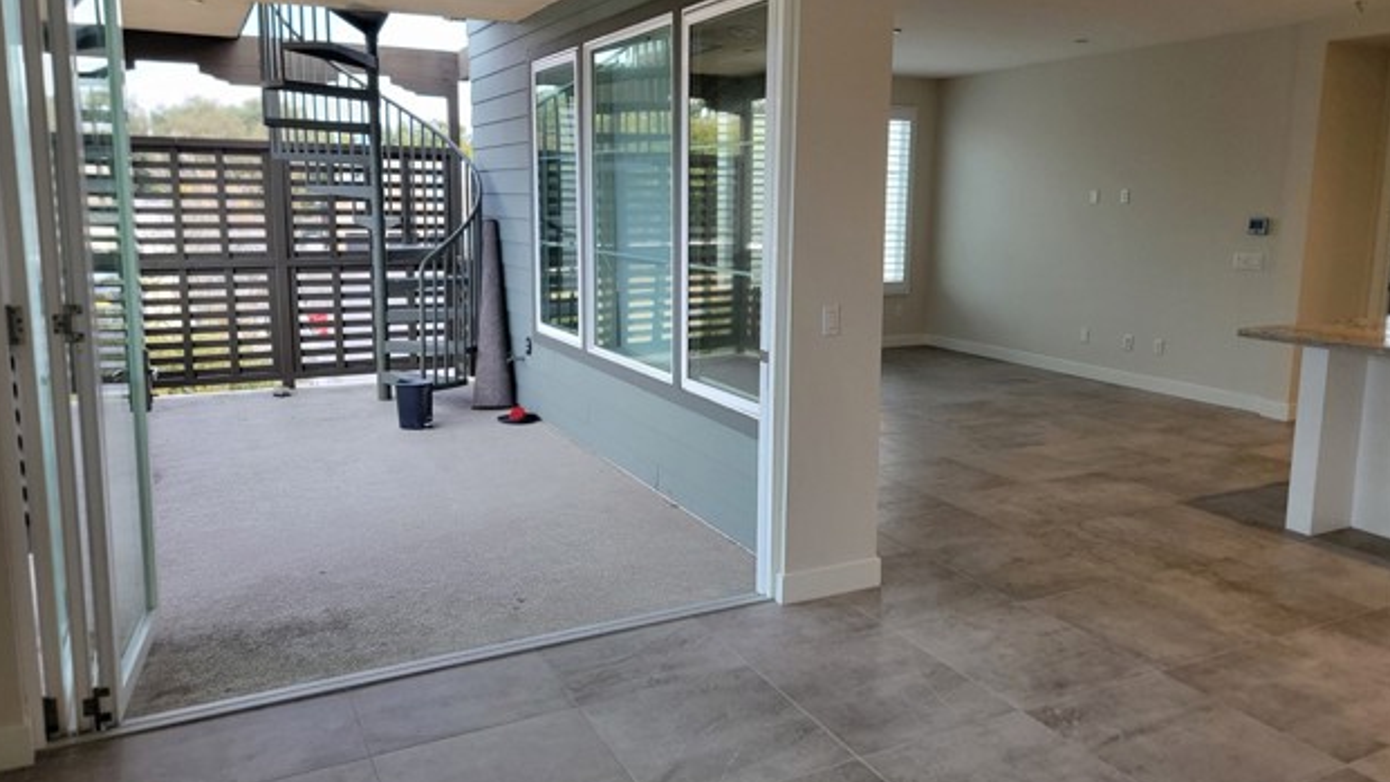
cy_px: 350
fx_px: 995
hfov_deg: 69.8
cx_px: 686
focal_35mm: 27
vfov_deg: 42.9
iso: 100
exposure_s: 1/120
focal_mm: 6.7
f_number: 1.8
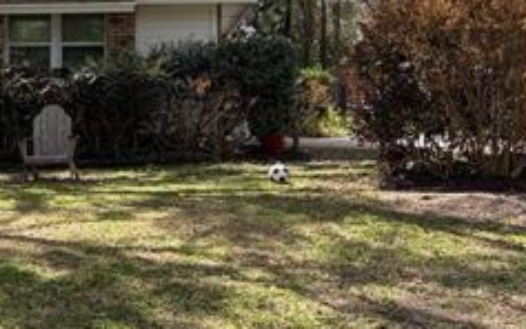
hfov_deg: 22.8
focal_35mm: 82
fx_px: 1175
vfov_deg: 15.8
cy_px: 49
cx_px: -134
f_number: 1.6
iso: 64
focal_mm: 5.96
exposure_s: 1/1706
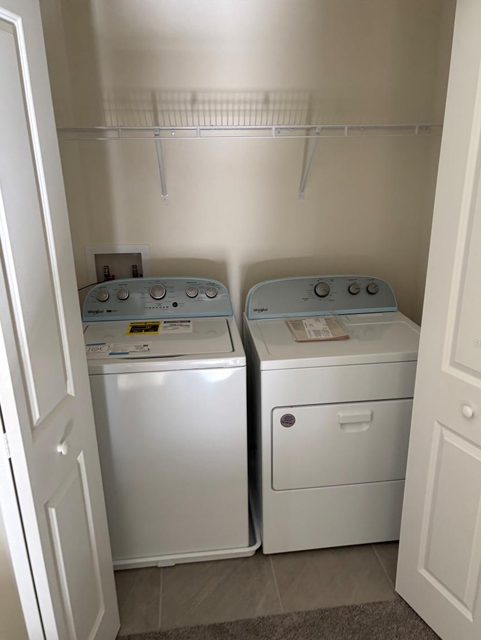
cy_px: 344
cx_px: 255
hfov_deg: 49.7
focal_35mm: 28
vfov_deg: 63.4
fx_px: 519
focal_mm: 5.96
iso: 160
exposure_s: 1/60
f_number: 1.6
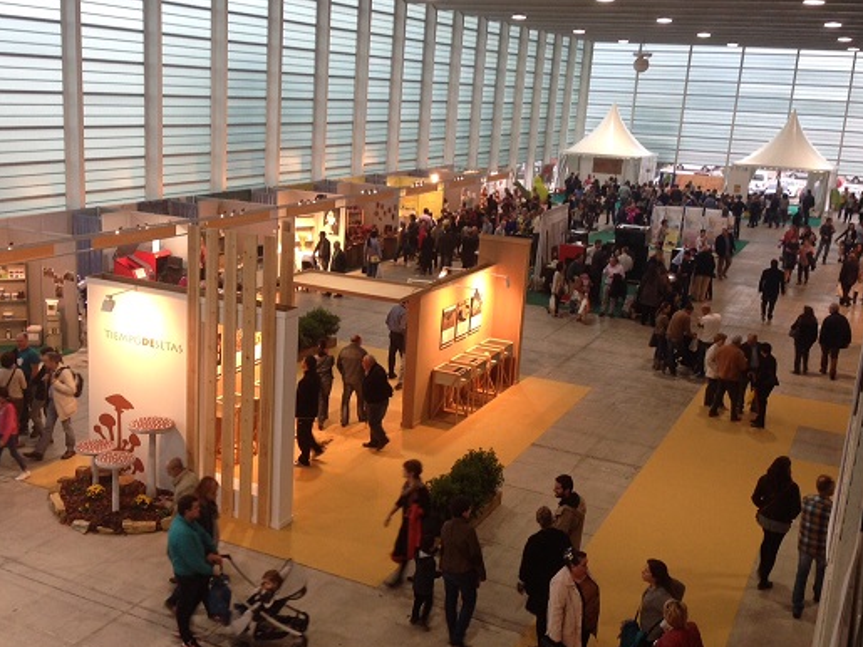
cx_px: 372
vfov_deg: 35.1
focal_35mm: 41
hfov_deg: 45.7
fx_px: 1022
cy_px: 318
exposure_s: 1/20
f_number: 2.4
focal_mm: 4.12
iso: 80
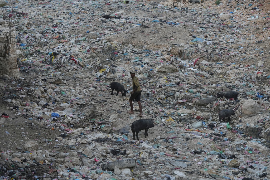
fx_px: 855
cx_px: 135
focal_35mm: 114
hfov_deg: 17.9
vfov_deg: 12.0
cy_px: 90
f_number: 4
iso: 500
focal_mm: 114
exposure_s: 1/320
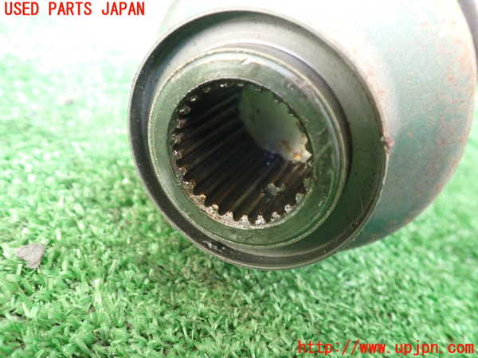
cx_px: 239
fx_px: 414
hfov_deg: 60.0
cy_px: 179
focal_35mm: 30
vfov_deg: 46.8
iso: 640
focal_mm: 5.4
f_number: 2.3
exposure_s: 1/30
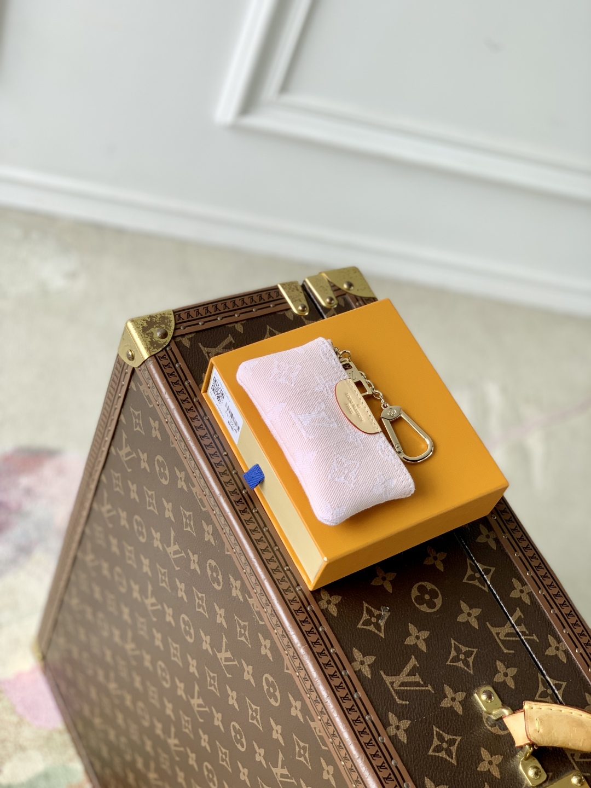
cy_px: 394
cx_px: 296
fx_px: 1184
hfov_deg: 28.0
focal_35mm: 52
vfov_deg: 36.8
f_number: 2.4
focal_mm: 6
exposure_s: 1/122
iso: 16
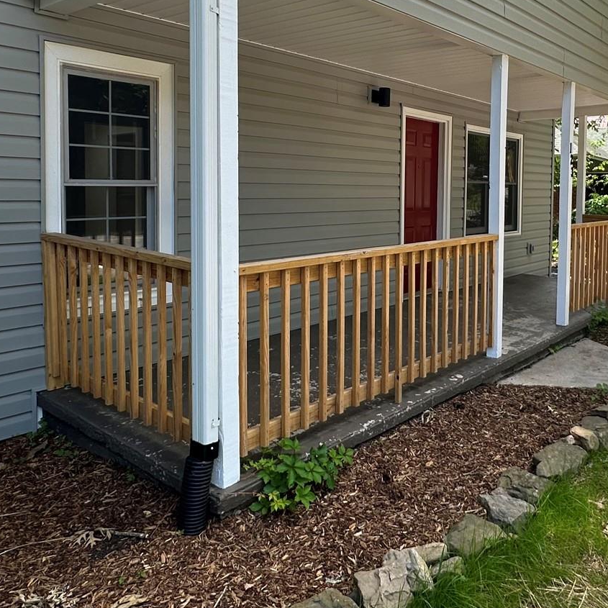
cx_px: 407
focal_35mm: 30
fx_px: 596
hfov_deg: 53.0
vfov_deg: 53.2
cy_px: 216
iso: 40
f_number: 2.2
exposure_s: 1/255
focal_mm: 2.22
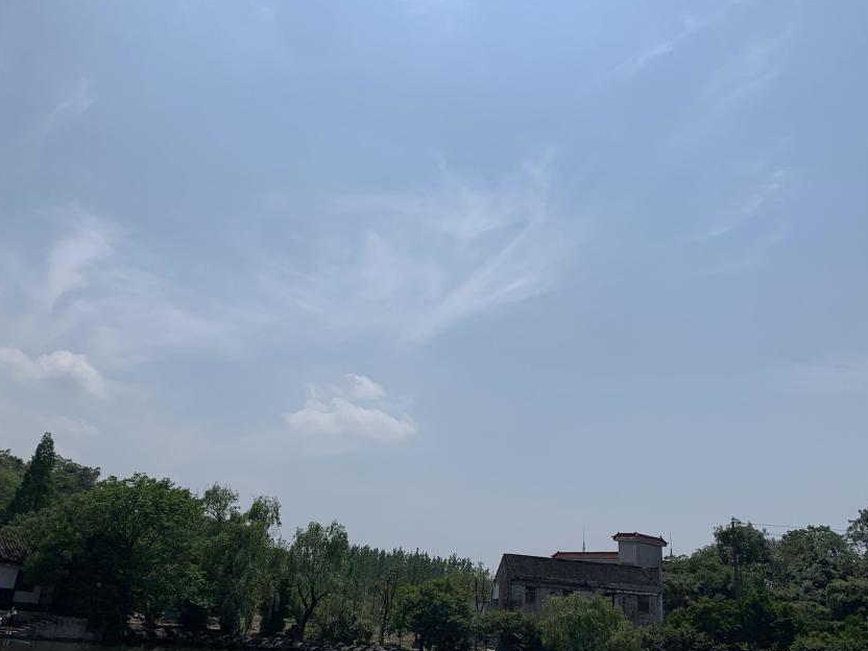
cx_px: 407
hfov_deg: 56.8
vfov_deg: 44.1
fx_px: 802
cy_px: 297
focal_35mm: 32
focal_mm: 4.25
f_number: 1.8
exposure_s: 1/9524
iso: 25
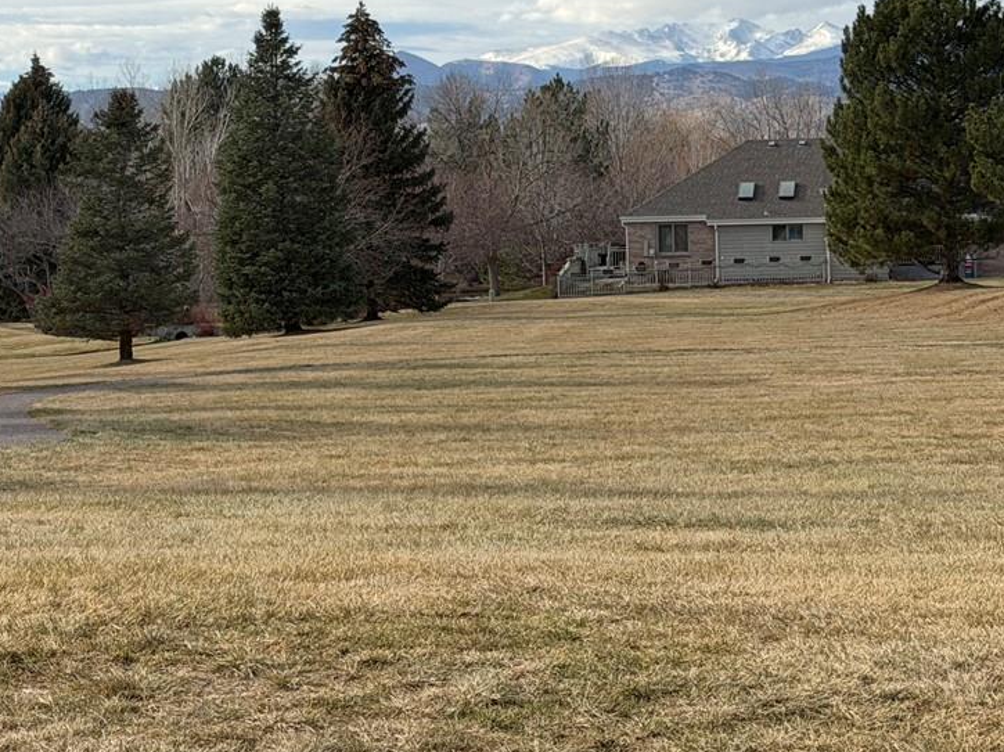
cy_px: 174
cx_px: 190
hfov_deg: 18.4
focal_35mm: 106
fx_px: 3073
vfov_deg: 13.9
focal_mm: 6.76
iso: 100
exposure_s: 1/3891
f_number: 1.78
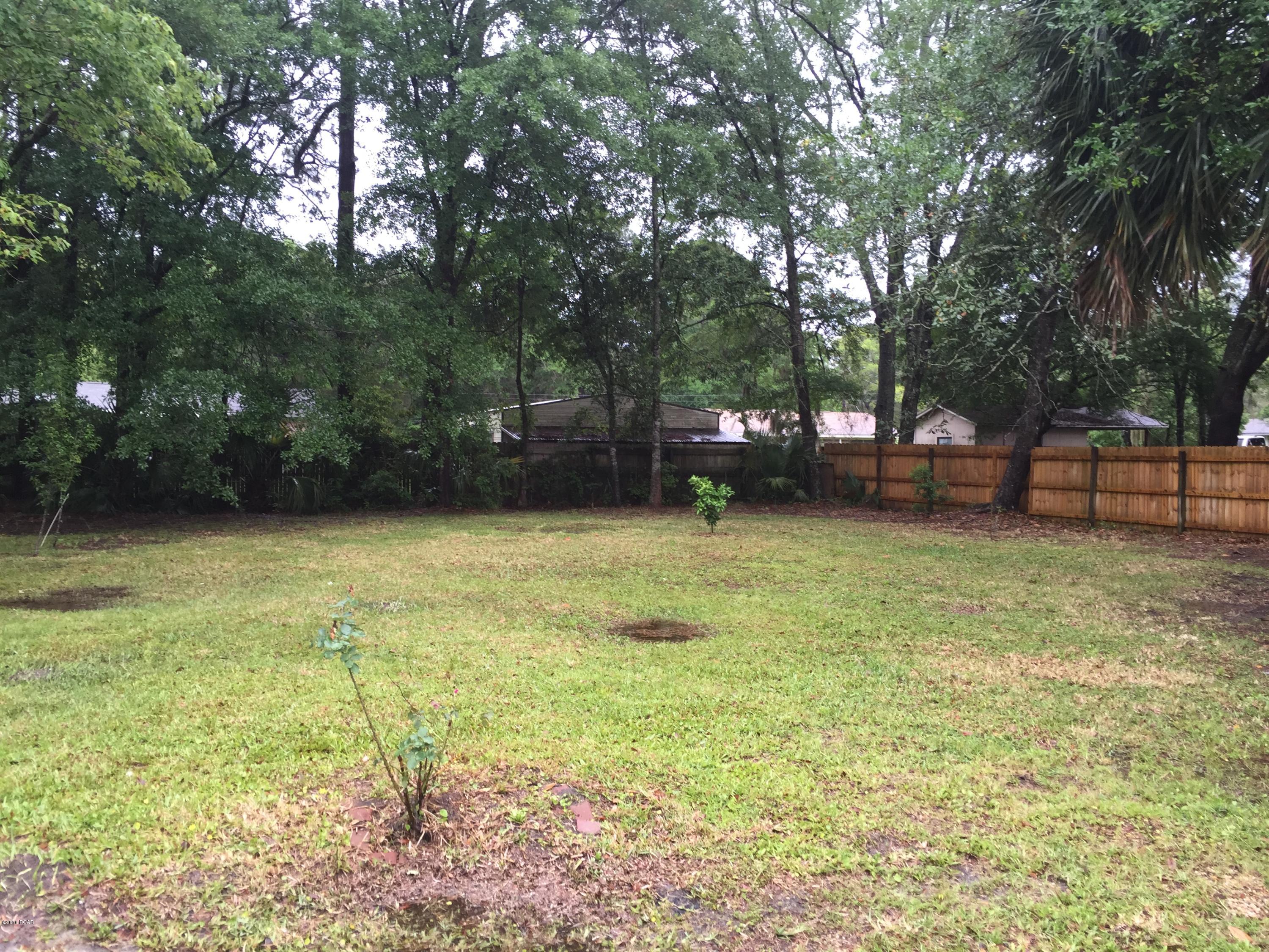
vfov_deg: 48.2
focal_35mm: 29
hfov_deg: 61.7
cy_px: 476
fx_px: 1063
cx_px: 634
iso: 50
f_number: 2.2
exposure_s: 1/120
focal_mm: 4.15
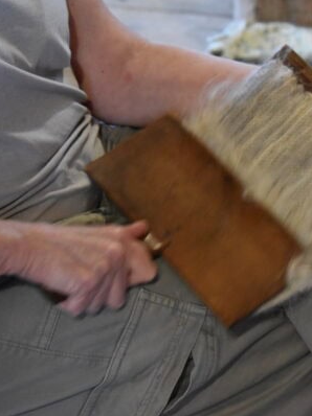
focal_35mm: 120
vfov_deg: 16.5
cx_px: 275
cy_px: 208
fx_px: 1440
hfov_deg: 12.3
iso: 6400
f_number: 5.6
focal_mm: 55
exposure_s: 1/60
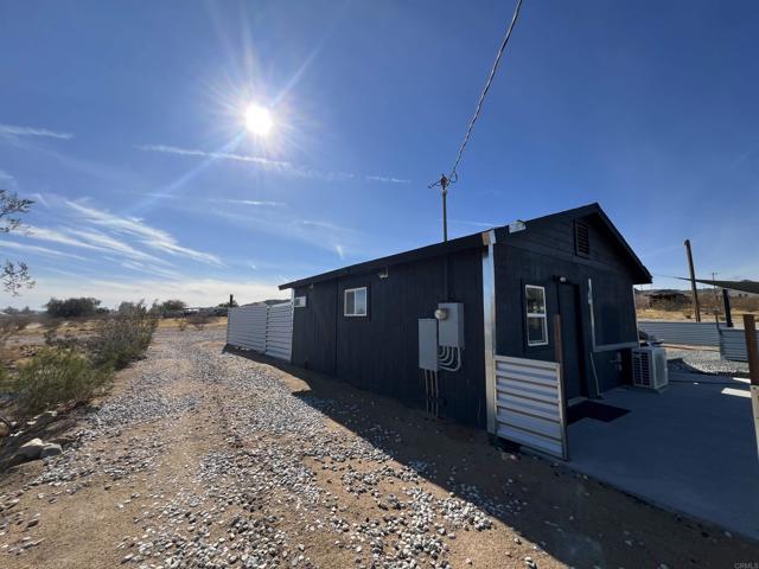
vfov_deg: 89.9
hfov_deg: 106.2
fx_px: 285
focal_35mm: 13
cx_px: 380
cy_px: 284
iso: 32
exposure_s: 1/2801
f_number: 1.8
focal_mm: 1.57
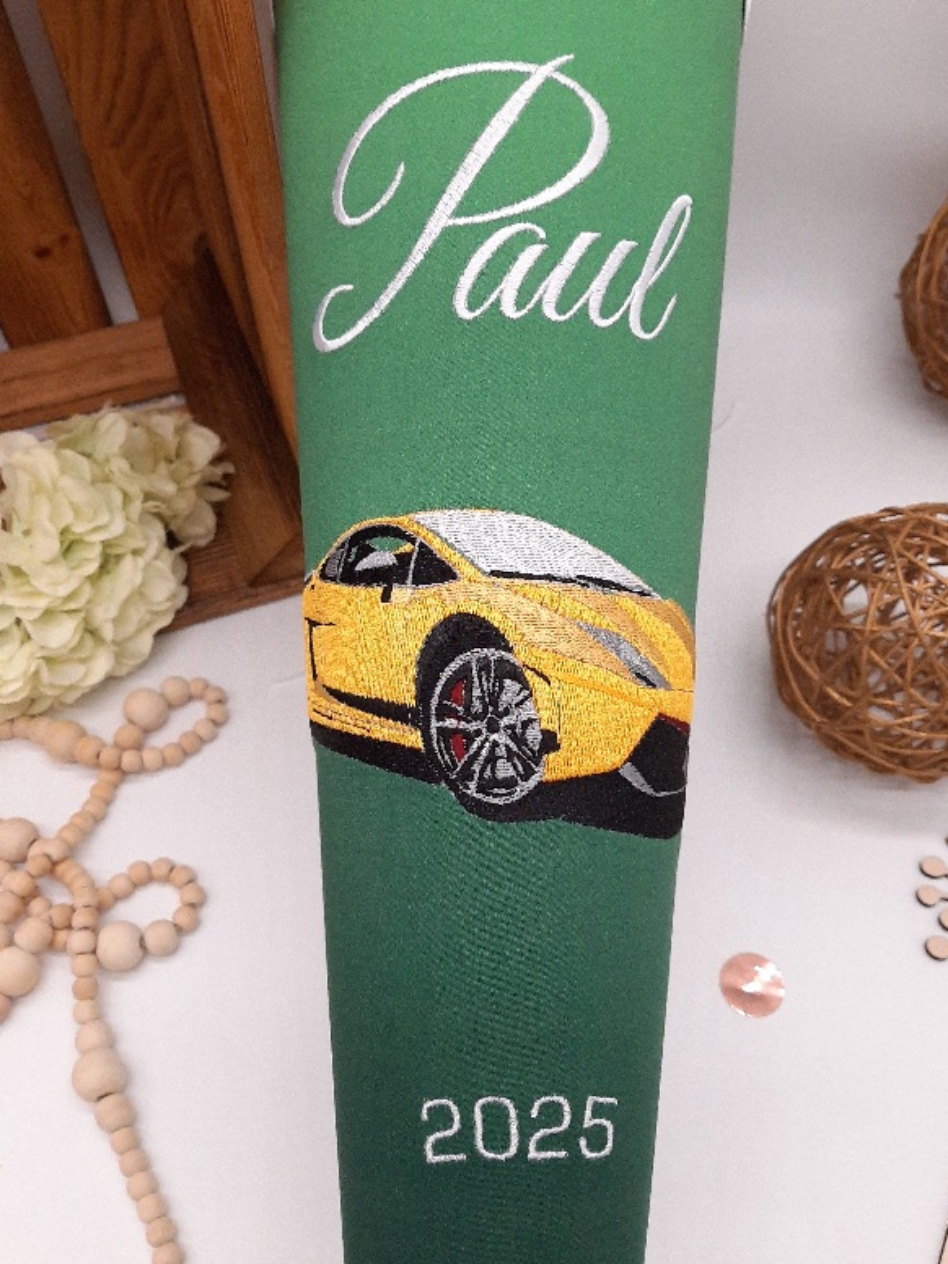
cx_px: 481
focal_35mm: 27
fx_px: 986
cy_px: 627
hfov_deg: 51.4
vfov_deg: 65.3
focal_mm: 3.93
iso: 400
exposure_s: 1/588
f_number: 1.7
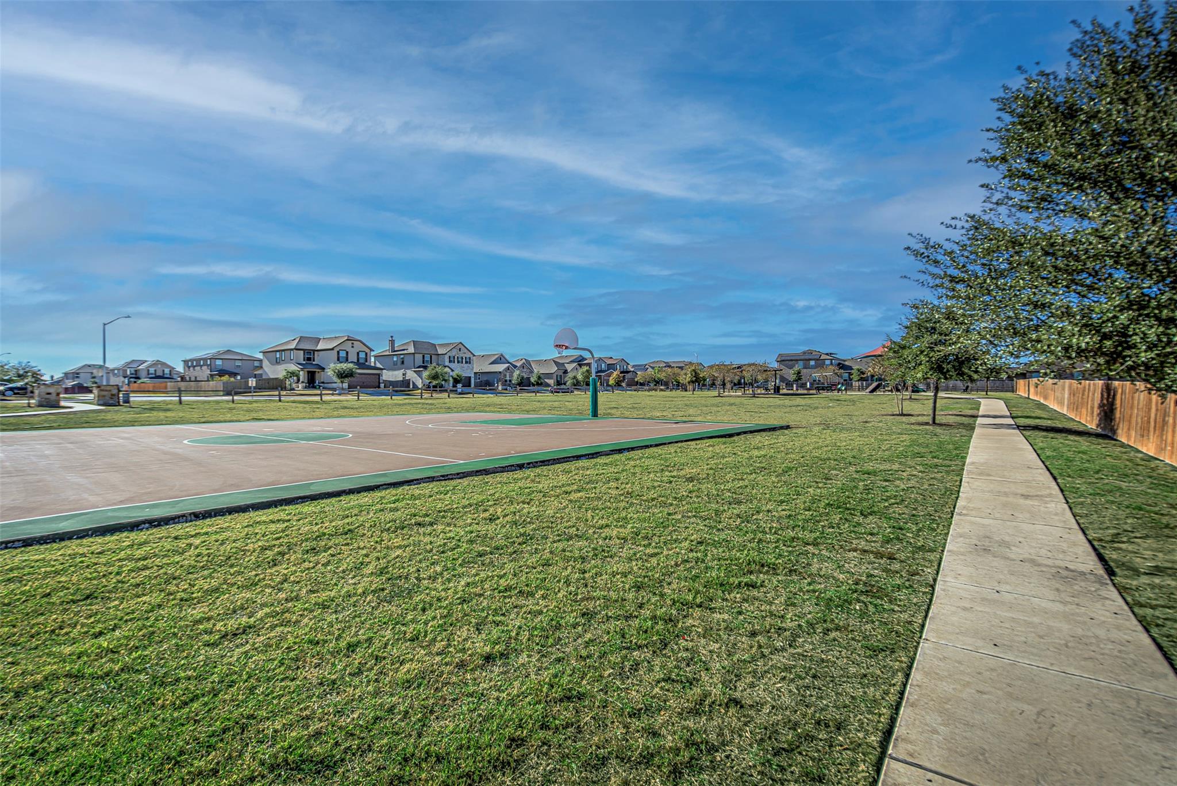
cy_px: 393
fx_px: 523
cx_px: 588
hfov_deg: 96.7
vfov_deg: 73.8
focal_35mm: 16
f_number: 4.5
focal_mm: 16
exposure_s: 1/1250
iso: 125
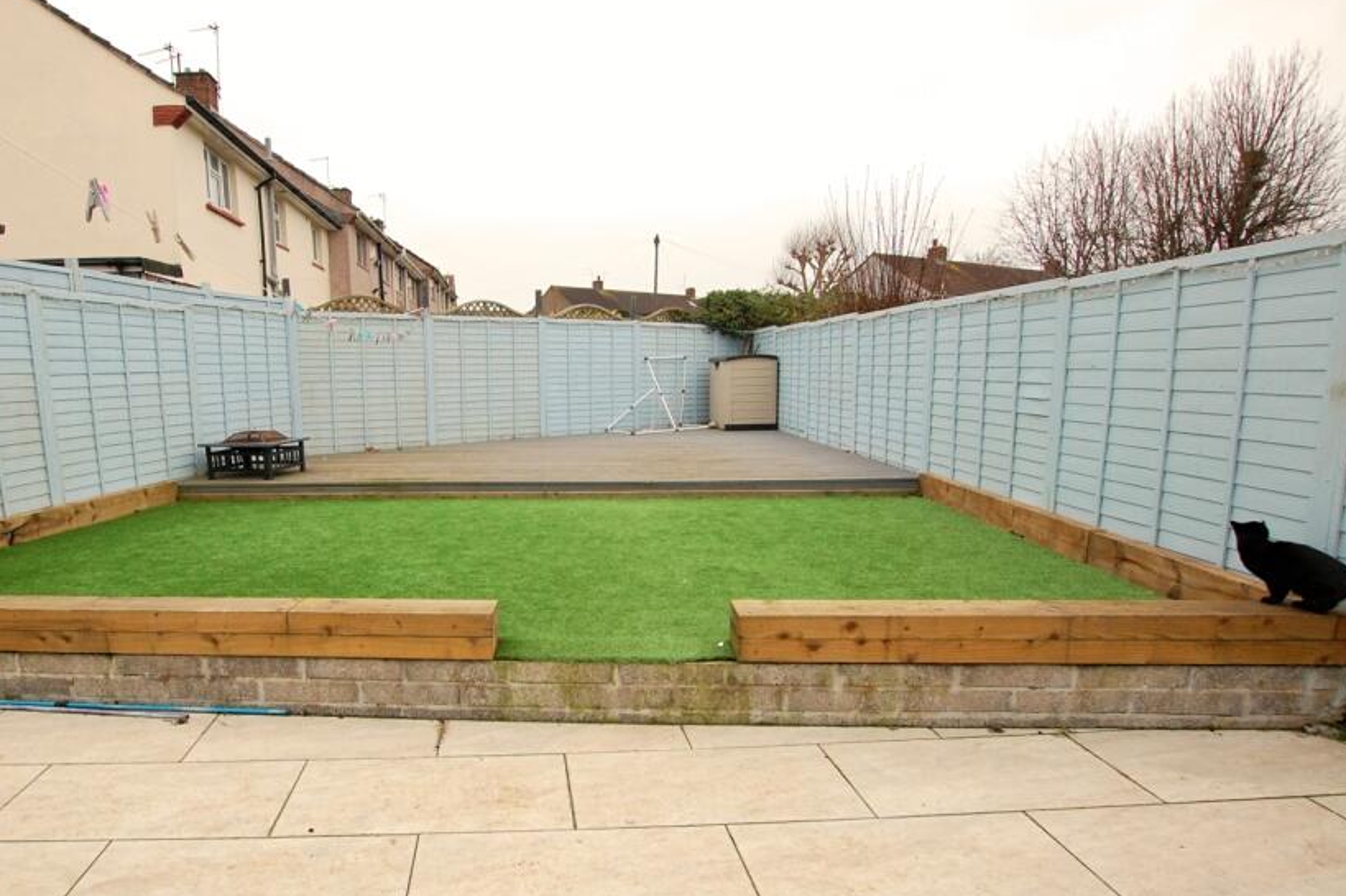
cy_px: 487
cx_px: 513
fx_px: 771
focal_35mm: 21
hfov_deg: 80.9
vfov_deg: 60.2
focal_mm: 11
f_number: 5.6
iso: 800
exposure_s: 1/125
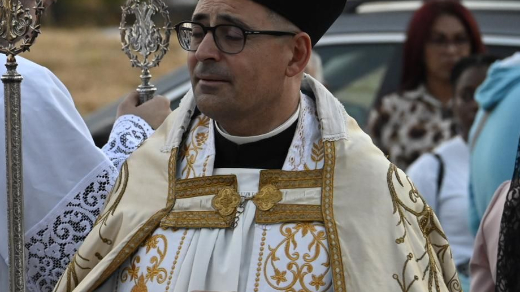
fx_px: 4522
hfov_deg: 6.6
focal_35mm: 328
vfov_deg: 3.7
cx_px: 161
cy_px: 162
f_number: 5.6
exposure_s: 1/320
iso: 2500
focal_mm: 120
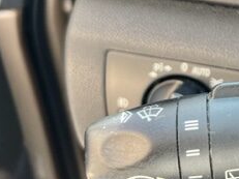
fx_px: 497
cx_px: 307
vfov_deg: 20.2
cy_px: 32
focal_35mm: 72
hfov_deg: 23.9
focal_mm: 5.7
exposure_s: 1/121
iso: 80
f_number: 1.5
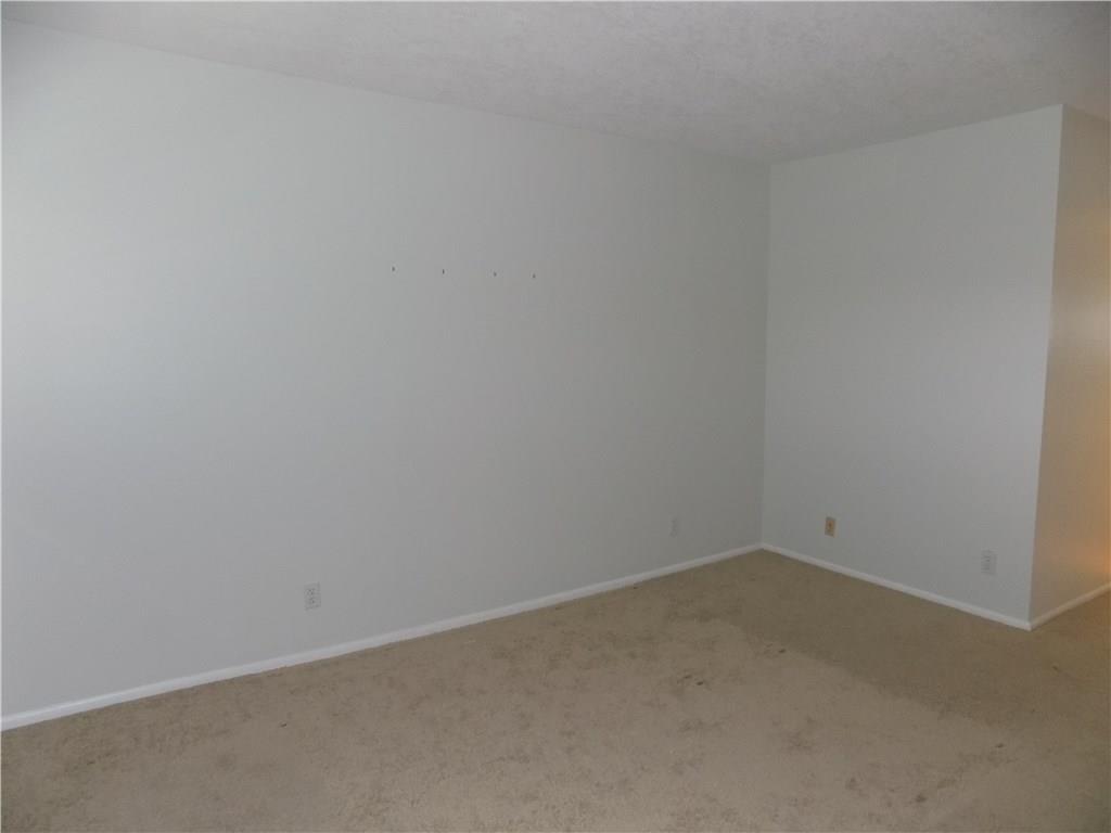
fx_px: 738
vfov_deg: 58.9
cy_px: 416
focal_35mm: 23
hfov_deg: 73.9
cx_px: 556
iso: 200
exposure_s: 1/30
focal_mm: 4
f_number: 3.1
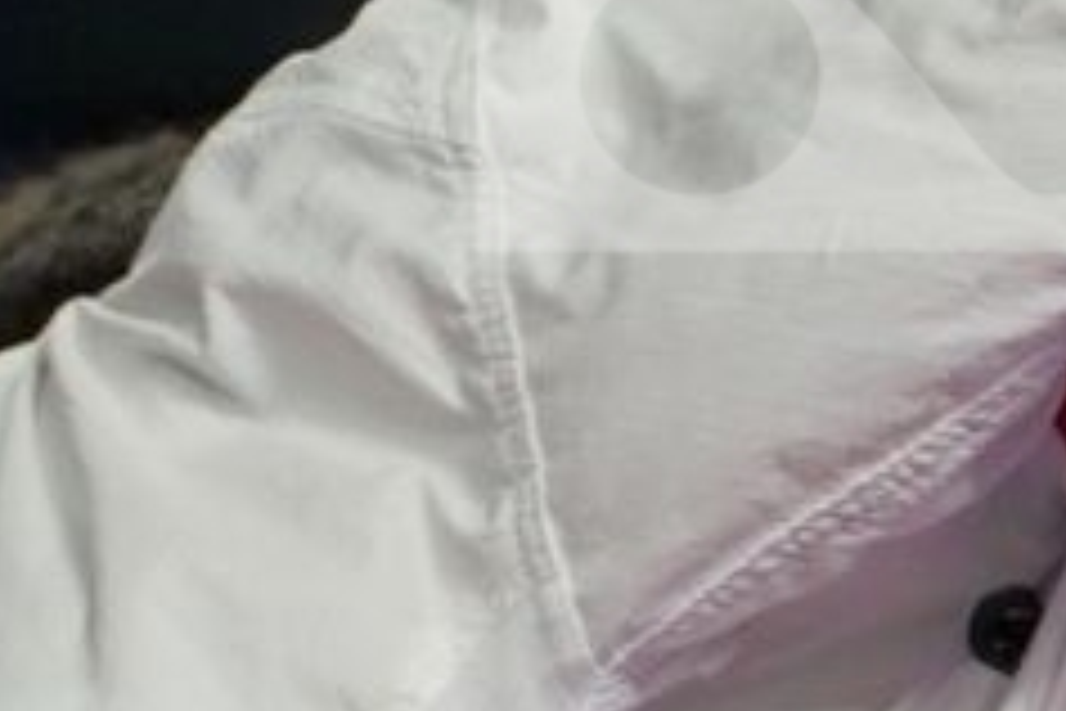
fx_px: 51845
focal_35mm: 1751
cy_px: 1436
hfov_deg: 1.2
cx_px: 895
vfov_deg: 0.8
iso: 1000
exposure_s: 1/1000
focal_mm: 154
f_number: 2.8
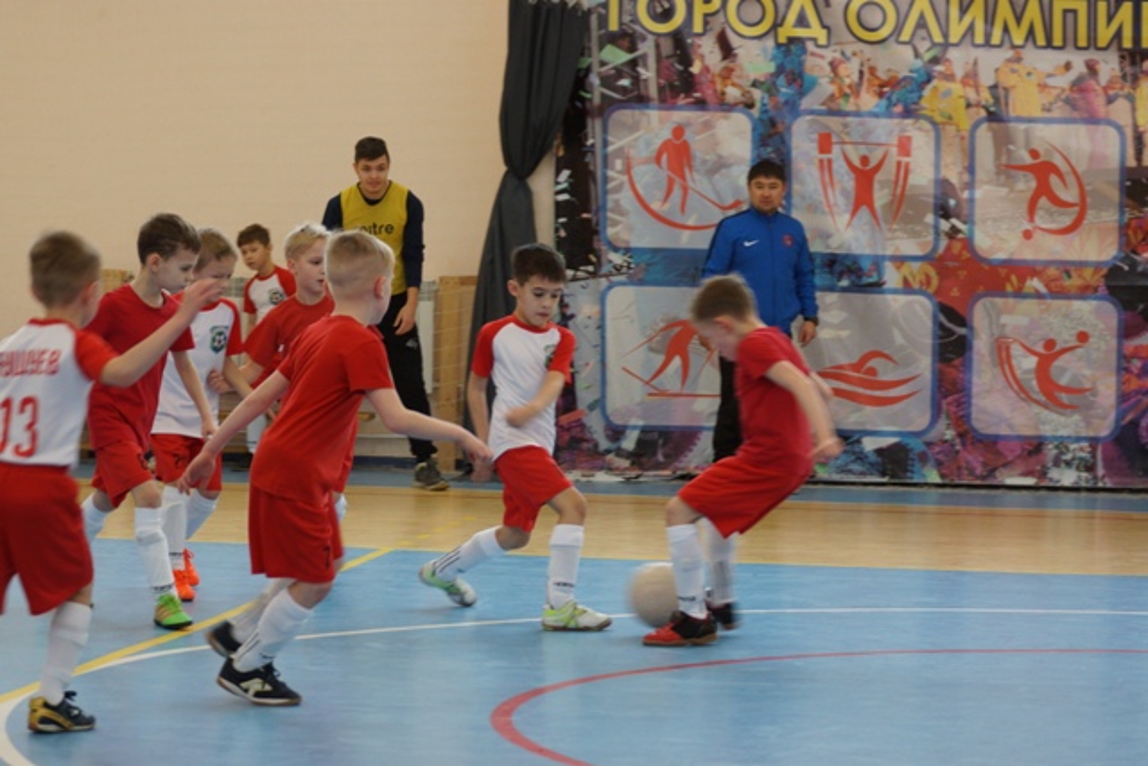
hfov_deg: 19.5
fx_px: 3349
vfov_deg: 13.0
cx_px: 574
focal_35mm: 105
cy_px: 383
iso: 640
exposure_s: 1/125
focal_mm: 70
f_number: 4
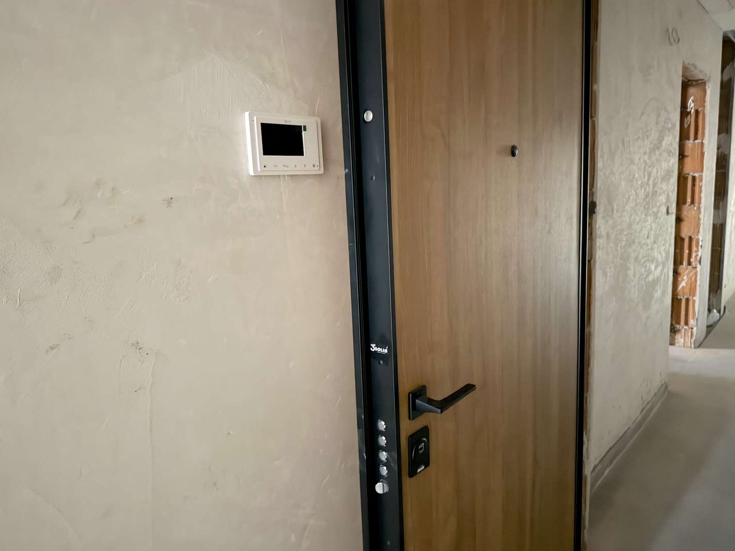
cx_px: 368
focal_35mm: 25
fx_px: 531
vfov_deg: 54.9
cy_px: 273
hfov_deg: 69.4
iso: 2000
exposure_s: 1/9
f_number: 1.78
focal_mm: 6.76
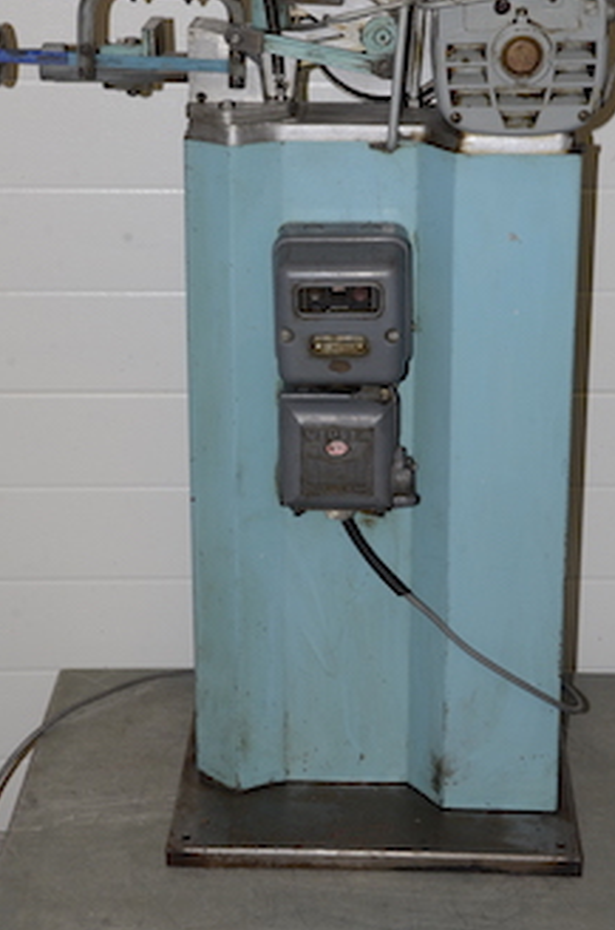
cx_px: 312
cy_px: 357
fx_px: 1829
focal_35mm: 71
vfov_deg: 28.4
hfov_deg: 19.1
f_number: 14
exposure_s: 1/60
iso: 800
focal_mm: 38
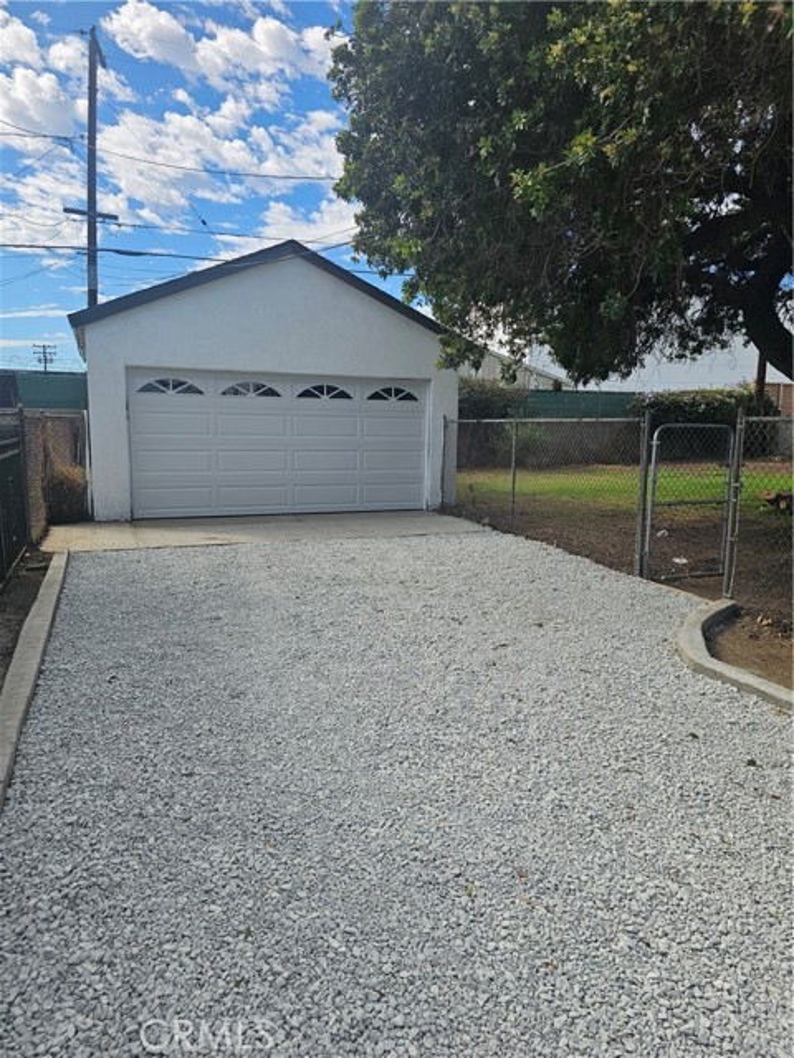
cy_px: 529
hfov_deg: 58.9
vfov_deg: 73.9
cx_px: 397
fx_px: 703
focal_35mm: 23
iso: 16
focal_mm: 6.3
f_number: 1.7
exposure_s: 1/1325
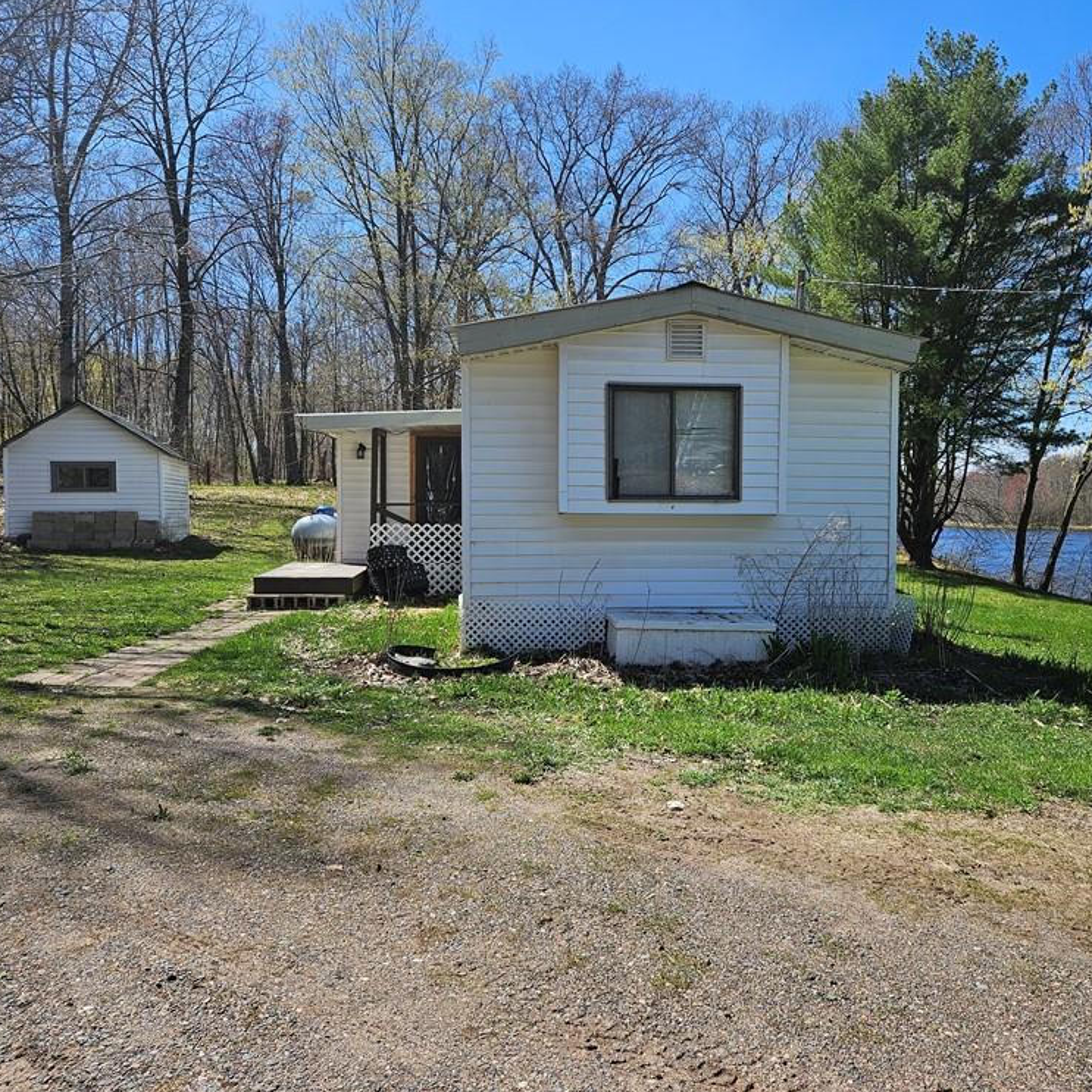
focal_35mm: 28
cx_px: 626
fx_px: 999
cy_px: 535
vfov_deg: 57.3
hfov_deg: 57.1
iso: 25
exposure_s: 1/1248
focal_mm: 5.4
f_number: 1.8
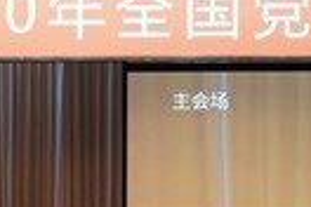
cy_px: 348
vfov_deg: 7.4
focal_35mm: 182
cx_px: 0
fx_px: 1572
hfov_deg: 11.2
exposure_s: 1/160
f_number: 4
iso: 4000
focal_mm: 40
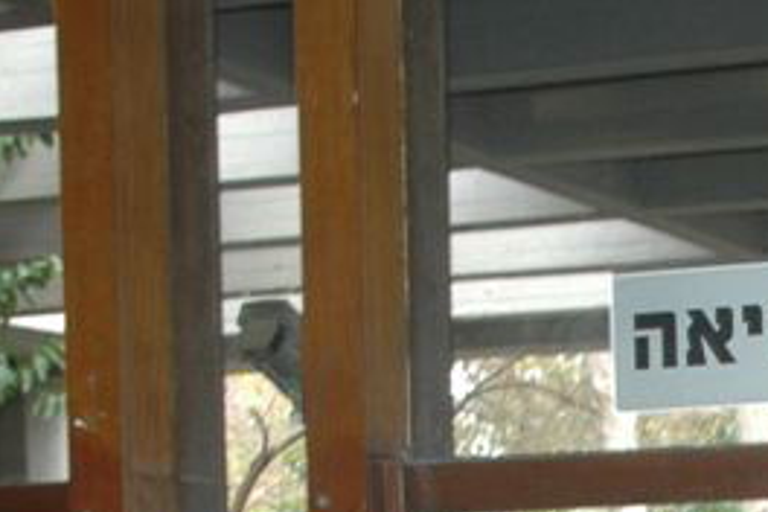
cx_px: 948
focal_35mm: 128
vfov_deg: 10.3
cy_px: 801
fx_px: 2730
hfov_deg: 15.4
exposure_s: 1/100
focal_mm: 22
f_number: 5
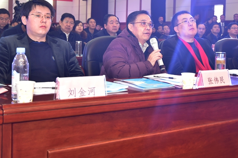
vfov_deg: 26.2
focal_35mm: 51
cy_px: 45
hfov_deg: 38.6
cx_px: 151
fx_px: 337
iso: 1250
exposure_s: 1/125
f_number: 4
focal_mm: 35
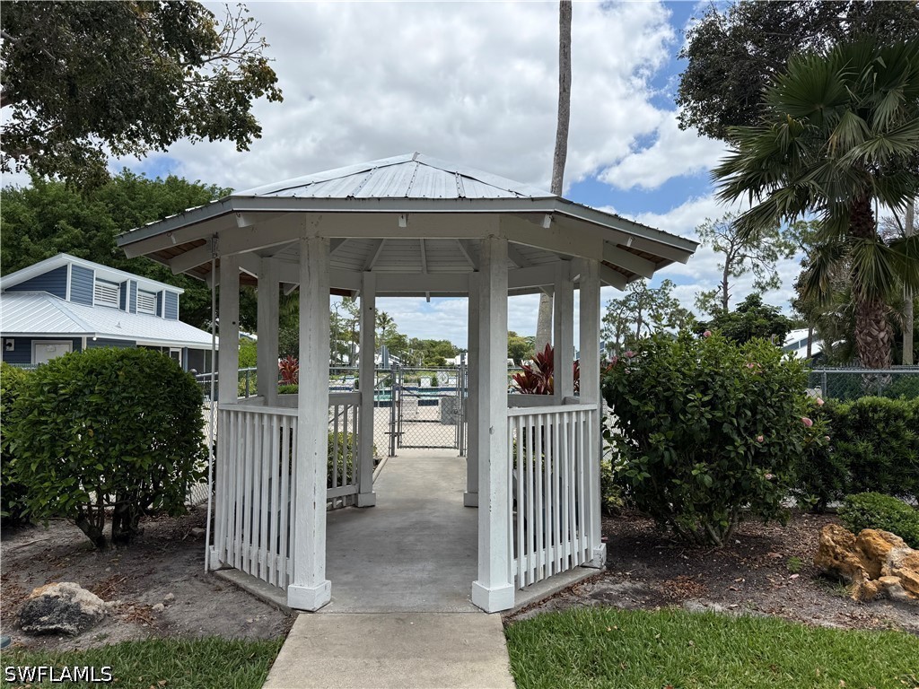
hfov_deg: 71.6
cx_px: 460
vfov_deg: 56.8
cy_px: 344
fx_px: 637
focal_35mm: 24
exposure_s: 1/5714
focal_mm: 6.76
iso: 80
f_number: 1.78
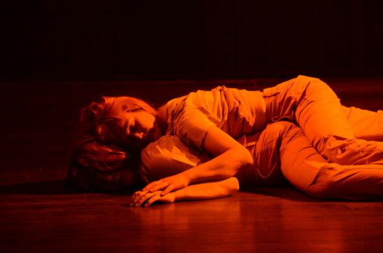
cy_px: 126
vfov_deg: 10.7
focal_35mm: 128
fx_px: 1354
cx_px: 192
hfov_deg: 16.1
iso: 1250
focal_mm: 85
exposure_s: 1/50
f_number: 5.6
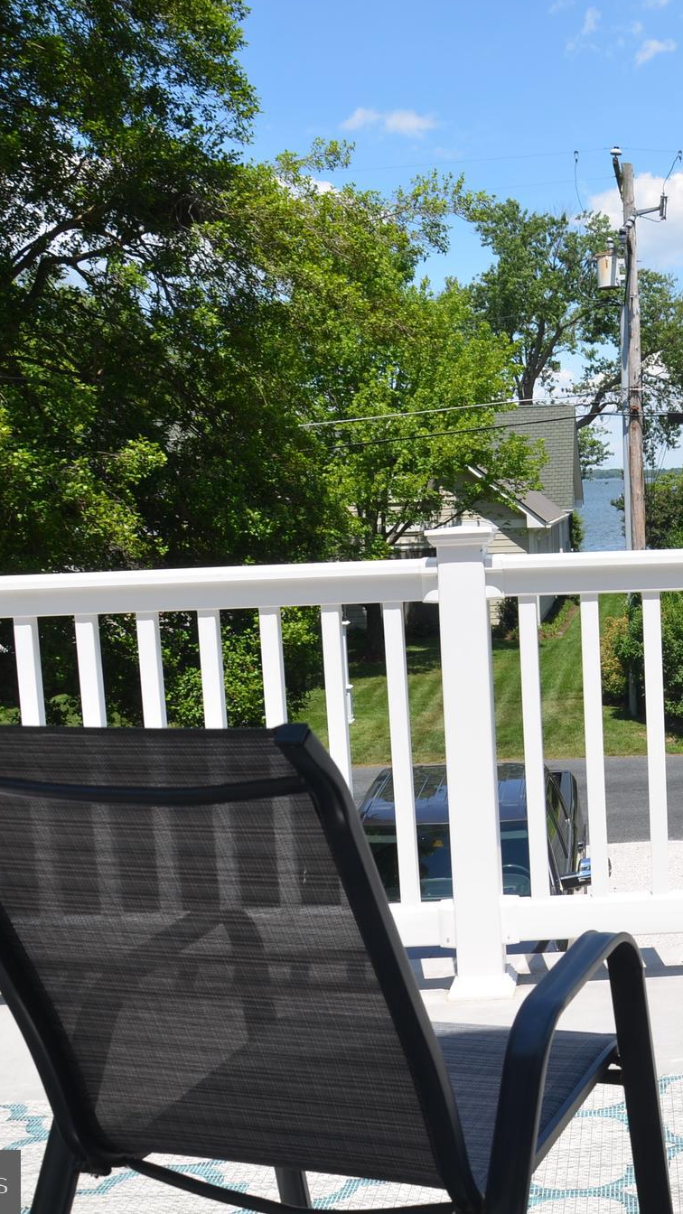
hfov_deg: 25.7
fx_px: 1384
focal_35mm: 43
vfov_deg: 47.4
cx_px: 747
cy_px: 602
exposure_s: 1/250
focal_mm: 18
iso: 100
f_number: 8
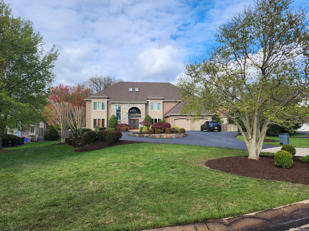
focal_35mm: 23
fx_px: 205
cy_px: 116
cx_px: 154
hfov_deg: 73.9
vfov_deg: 58.9
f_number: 1.8
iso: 20
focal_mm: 5.4
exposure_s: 1/769
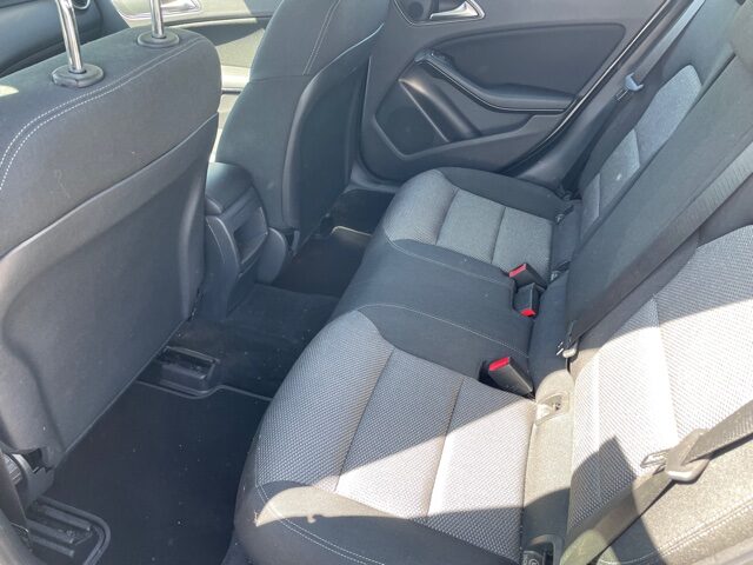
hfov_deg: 67.3
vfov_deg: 53.1
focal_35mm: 26
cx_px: 376
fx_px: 566
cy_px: 282
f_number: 1.6
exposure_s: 1/121
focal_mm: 4.2
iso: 80
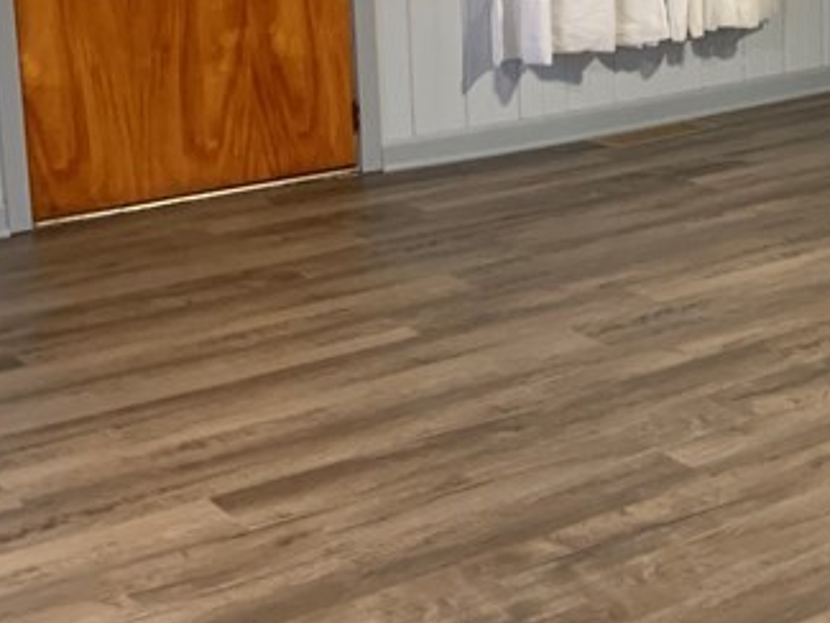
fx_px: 1967
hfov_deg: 22.3
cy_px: 74
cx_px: 947
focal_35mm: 82
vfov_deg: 17.8
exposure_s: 1/40
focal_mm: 4.25
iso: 400
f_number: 1.8
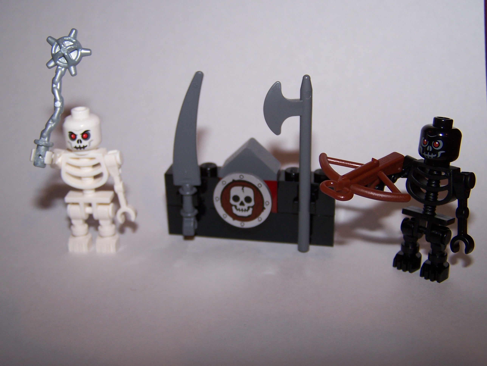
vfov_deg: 28.6
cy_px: 183
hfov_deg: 37.5
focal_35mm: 51
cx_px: 244
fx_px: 718
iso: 80
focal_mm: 8.5
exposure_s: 1/60
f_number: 3
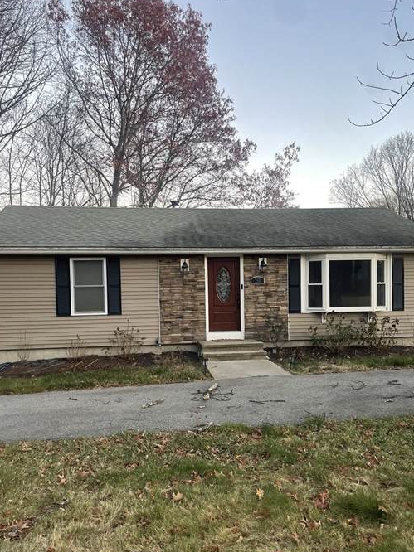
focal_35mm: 30
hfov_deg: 46.8
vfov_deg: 59.8
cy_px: 307
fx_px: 479
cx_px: 217
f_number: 1.6
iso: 64
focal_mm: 4.2
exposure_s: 1/121
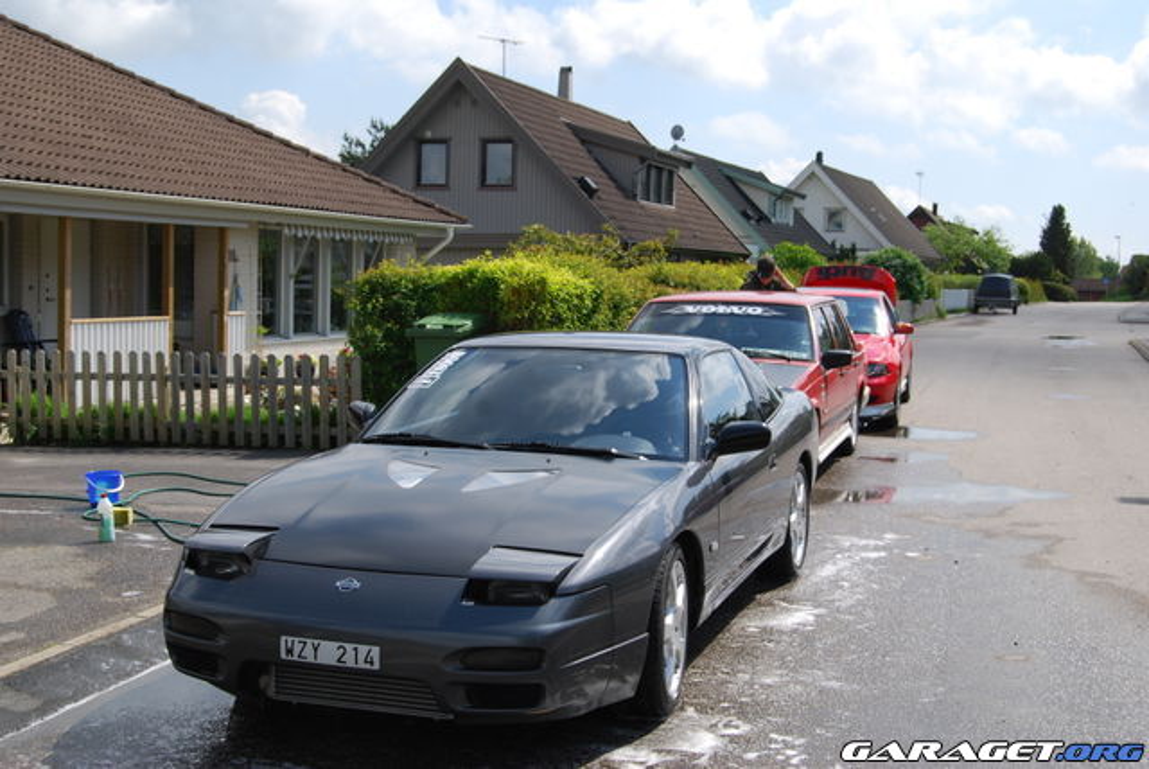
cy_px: 384
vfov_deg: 29.9
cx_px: 574
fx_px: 1438
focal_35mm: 45
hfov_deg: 43.6
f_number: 8
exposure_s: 1/250
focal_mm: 30
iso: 100
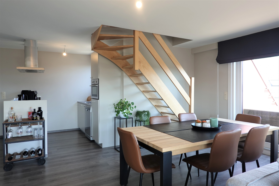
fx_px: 186
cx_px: 140
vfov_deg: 53.1
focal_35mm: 24
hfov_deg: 73.7
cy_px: 93
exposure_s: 1/40
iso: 125
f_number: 2.8
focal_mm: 9
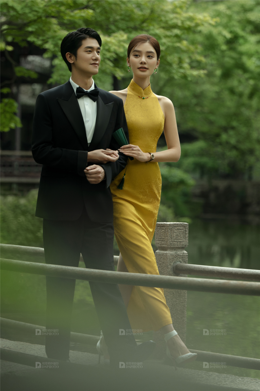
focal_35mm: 165
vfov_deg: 12.5
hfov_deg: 8.3
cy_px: 196
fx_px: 1788
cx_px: 130
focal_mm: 110
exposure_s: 1/250
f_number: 2.8
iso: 125
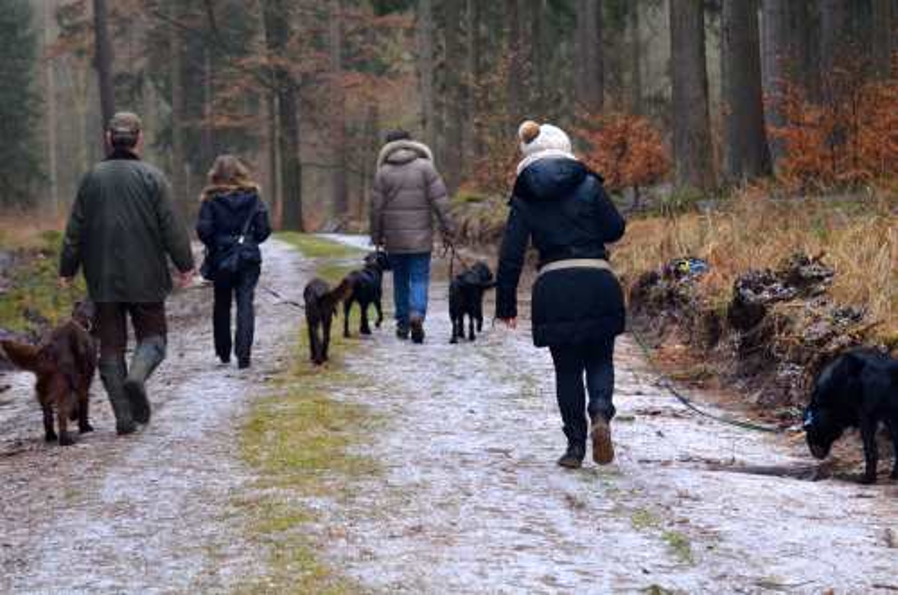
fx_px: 2613
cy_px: 298
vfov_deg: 13.0
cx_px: 449
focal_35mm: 105
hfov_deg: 19.5
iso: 1000
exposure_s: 1/60
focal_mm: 70
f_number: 4
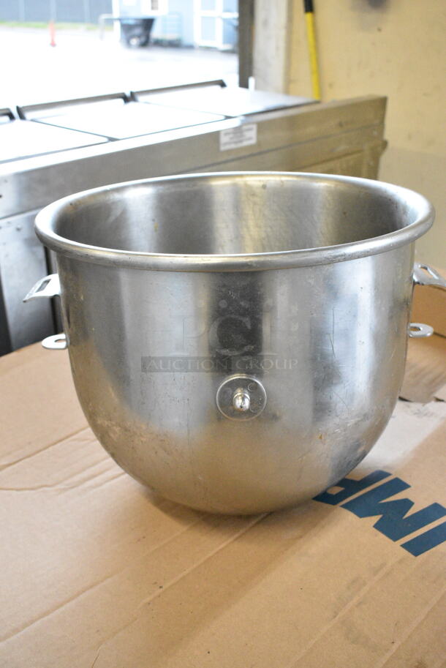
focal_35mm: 36
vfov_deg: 53.1
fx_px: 668
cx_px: 223
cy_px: 334
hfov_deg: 36.9
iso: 6400
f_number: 5.6
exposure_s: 1/200
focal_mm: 24
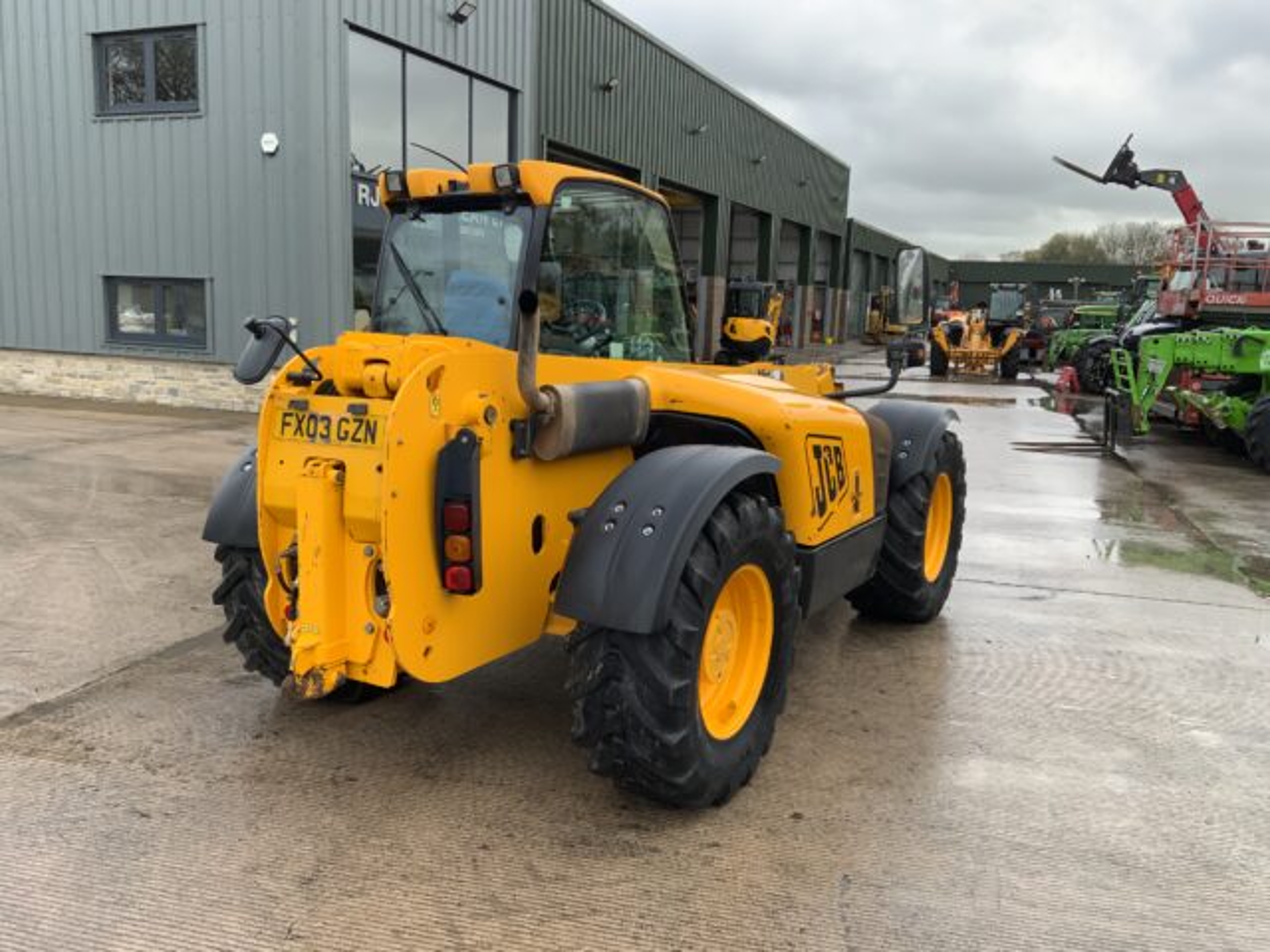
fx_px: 1064
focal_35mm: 29
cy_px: 476
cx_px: 635
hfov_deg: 61.7
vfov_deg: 48.2
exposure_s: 1/378
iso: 16
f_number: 1.8
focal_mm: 3
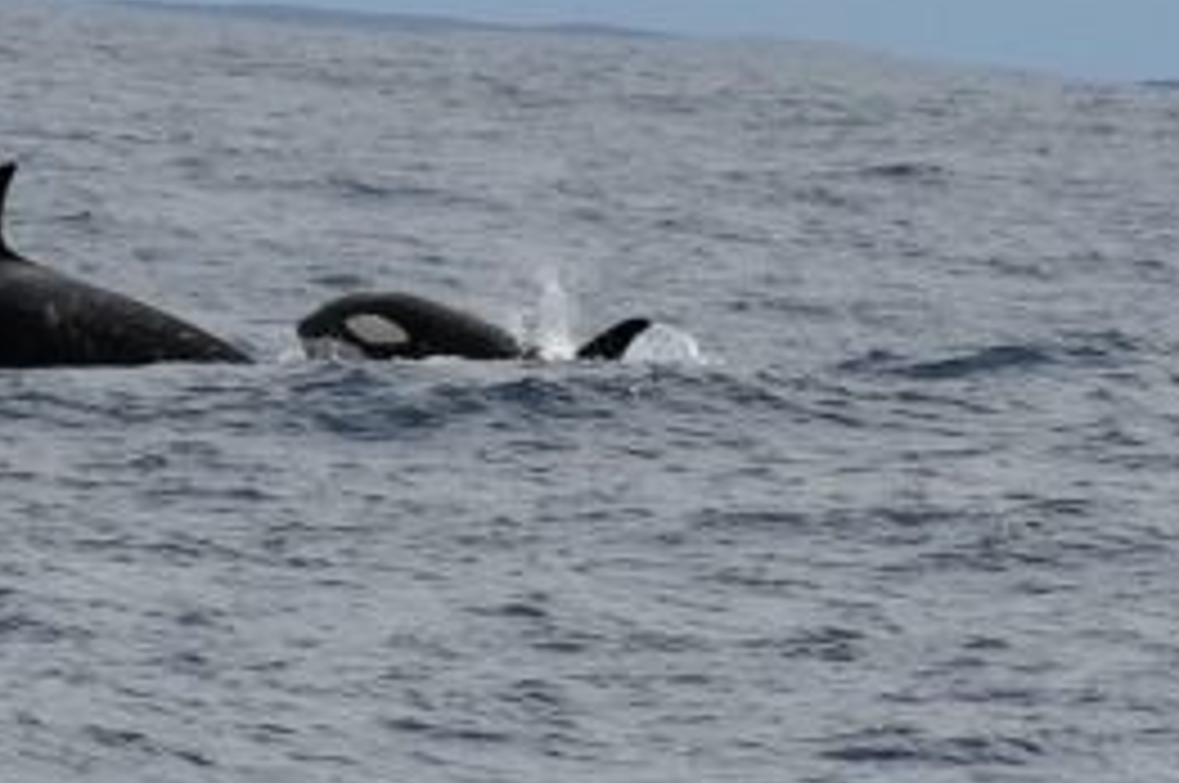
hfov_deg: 3.0
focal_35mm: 688
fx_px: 22504
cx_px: 414
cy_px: 16
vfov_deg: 2.0
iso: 200
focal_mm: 150
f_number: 8
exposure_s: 1/2000
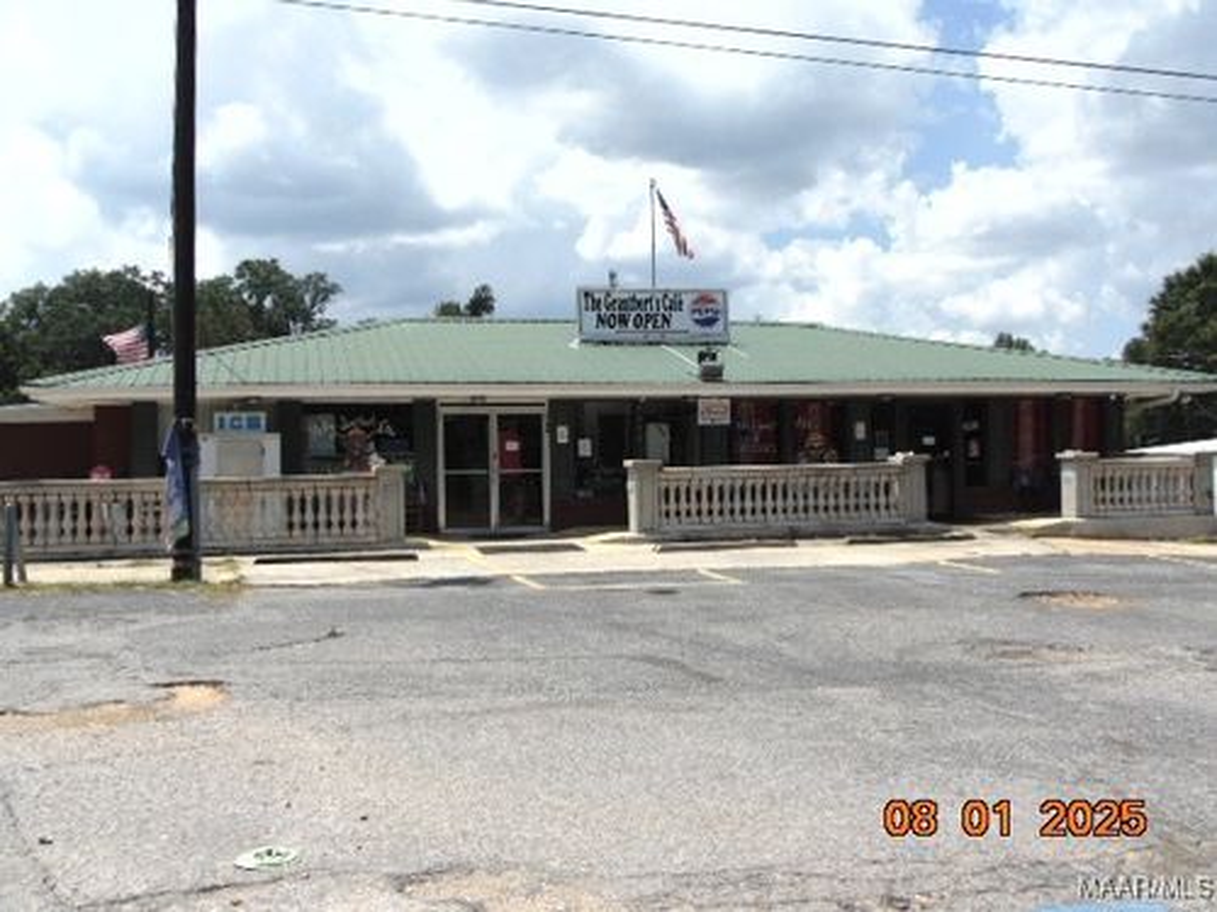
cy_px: 456
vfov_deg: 40.7
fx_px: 1231
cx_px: 608
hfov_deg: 52.6
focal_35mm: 35
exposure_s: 1/320
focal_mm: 6.3
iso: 80
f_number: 8.3
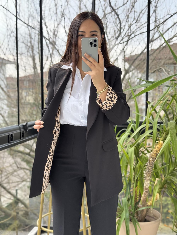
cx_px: 88
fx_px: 327
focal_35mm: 48
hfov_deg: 30.3
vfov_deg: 39.7
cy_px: 118
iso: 80
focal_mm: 6.76
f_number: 1.78
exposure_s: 1/136
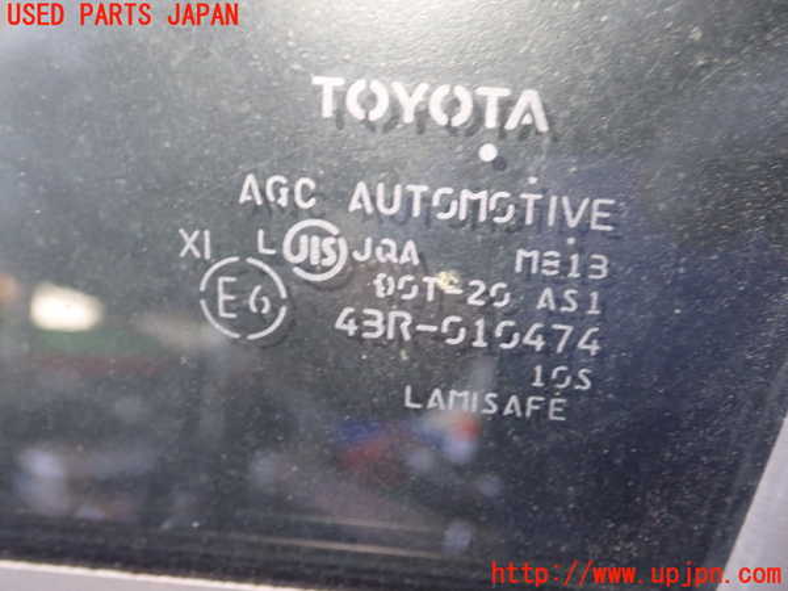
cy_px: 296
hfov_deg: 46.8
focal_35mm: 40
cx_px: 394
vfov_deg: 36.0
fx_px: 911
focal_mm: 7.34
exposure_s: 1/30
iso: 800
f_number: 2.8
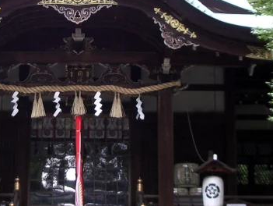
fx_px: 884
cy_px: 98
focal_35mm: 112
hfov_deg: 17.4
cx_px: 64
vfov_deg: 13.2
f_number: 2.8
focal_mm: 6.8
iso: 100
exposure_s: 1/40
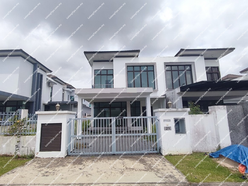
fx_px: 115
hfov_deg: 94.5
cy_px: 93
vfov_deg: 78.1
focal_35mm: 16
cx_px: 124
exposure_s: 1/1648
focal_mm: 1.65
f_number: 2.2
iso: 50
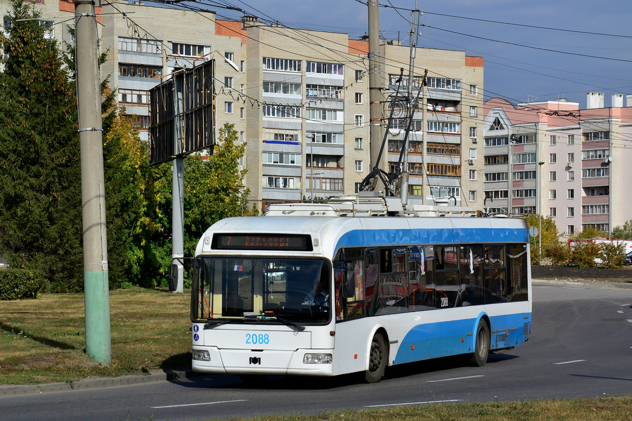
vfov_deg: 13.0
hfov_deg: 19.5
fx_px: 1843
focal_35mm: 105
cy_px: 210
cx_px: 316
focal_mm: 70
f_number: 8
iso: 400
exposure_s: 1/1600
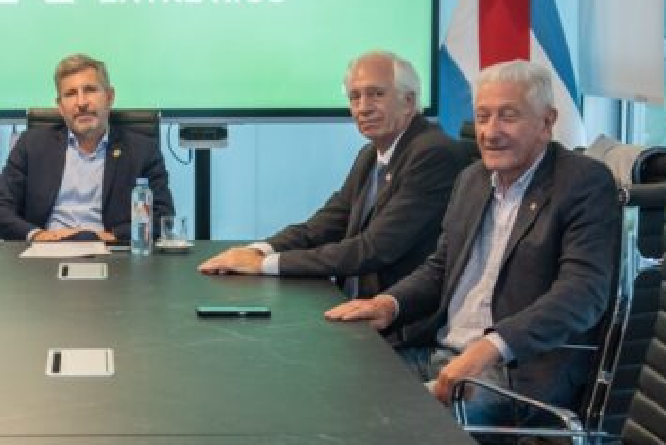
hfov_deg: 16.9
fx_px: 2221
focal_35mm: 120
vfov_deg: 11.4
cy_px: 159
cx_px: 119
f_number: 5
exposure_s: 1/250
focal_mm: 44
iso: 1600
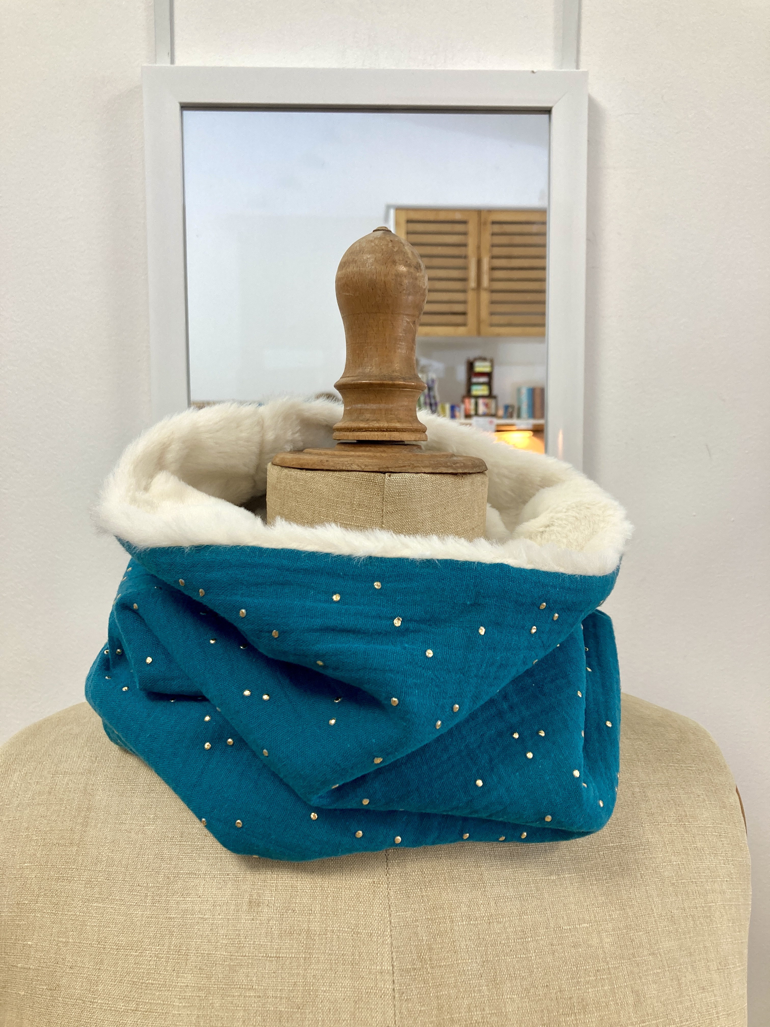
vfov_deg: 63.4
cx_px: 385
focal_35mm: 28
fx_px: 830
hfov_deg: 49.7
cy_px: 514
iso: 50
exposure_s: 1/50
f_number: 1.8
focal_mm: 3.99
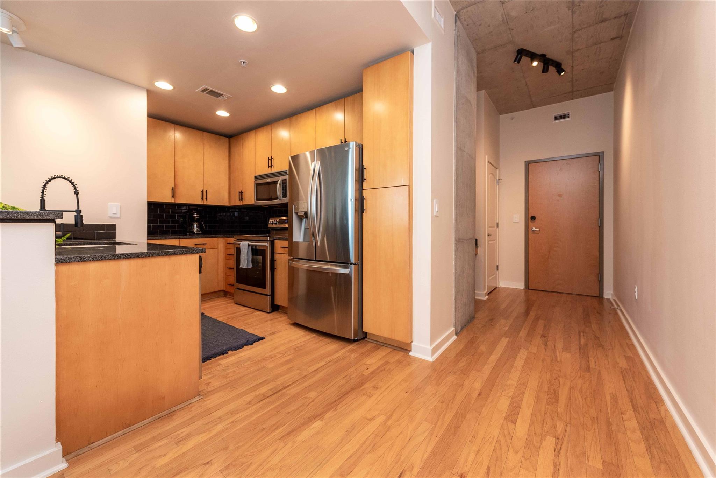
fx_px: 278
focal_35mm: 14
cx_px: 358
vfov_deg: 81.2
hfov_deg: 104.2
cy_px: 239
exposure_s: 1/80
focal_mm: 14
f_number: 4.5
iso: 800
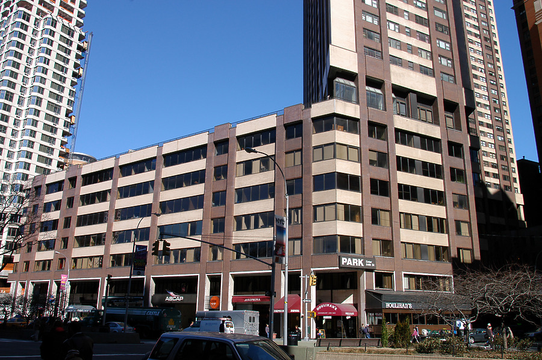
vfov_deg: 43.5
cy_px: 180
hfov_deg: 62.0
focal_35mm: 30
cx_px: 271
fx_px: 451
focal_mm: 20
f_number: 9
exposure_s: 1/320
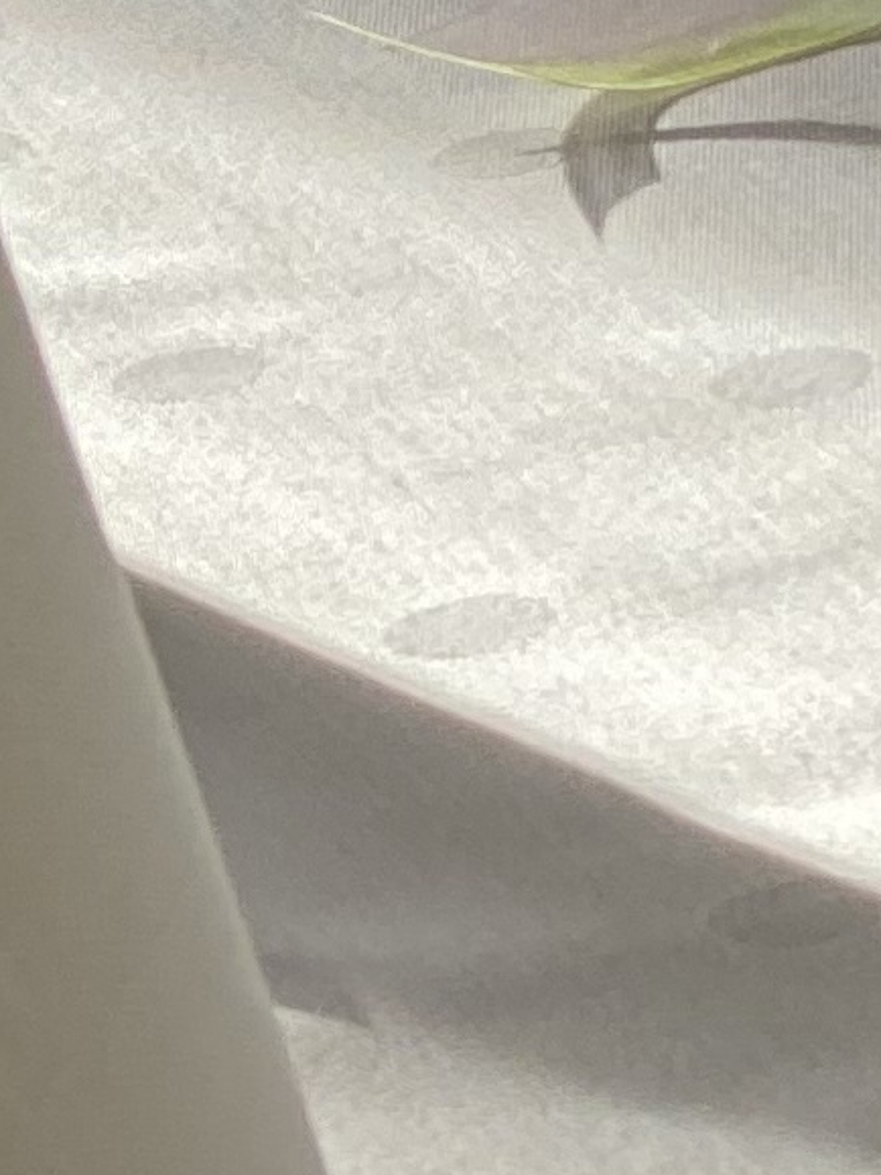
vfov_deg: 5.4
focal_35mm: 362
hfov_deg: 4.0
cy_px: -392
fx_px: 12289
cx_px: -1614
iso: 50
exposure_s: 1/122
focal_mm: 6
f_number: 2
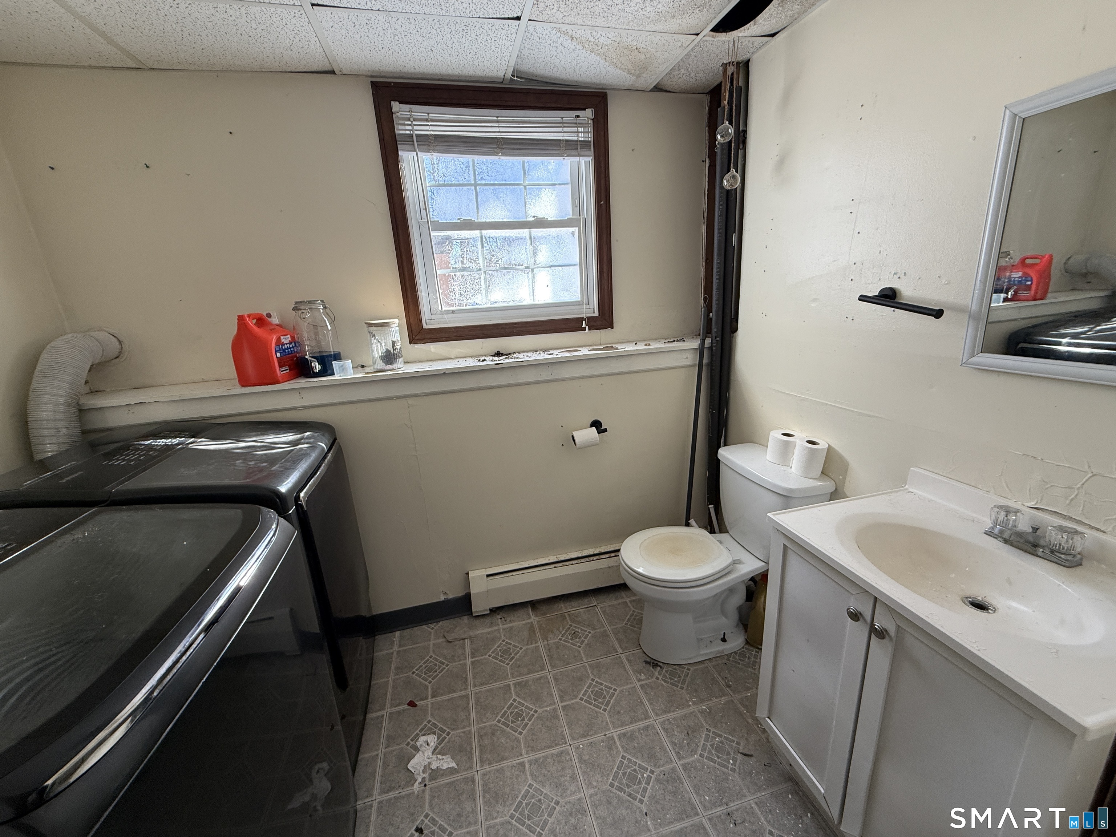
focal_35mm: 14
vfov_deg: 85.7
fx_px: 451
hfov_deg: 102.1
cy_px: 418
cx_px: 558
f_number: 2.2
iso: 125
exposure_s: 1/99
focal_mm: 2.22
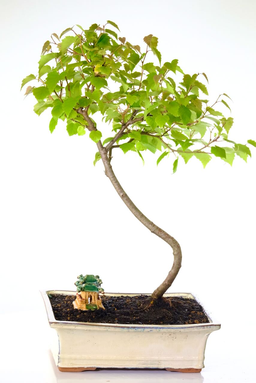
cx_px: 128
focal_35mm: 91
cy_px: 192
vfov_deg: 22.4
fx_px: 970
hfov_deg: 15.0
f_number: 11
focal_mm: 60.7
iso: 1600
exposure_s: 1/15
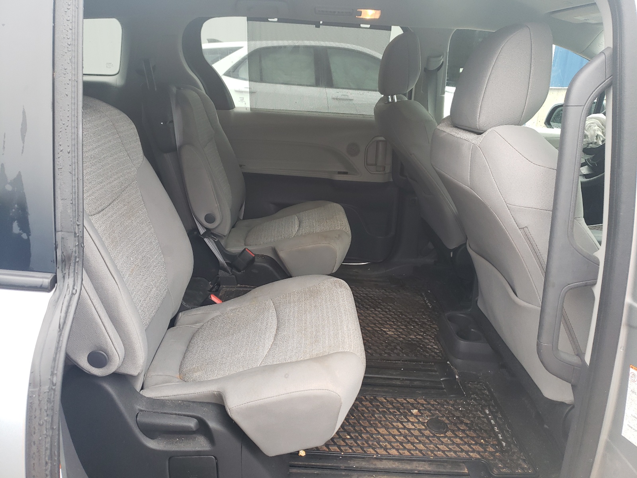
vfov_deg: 53.1
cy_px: 239
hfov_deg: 67.3
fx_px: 478
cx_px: 318
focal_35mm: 26
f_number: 1.5
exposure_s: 1/120
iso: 69
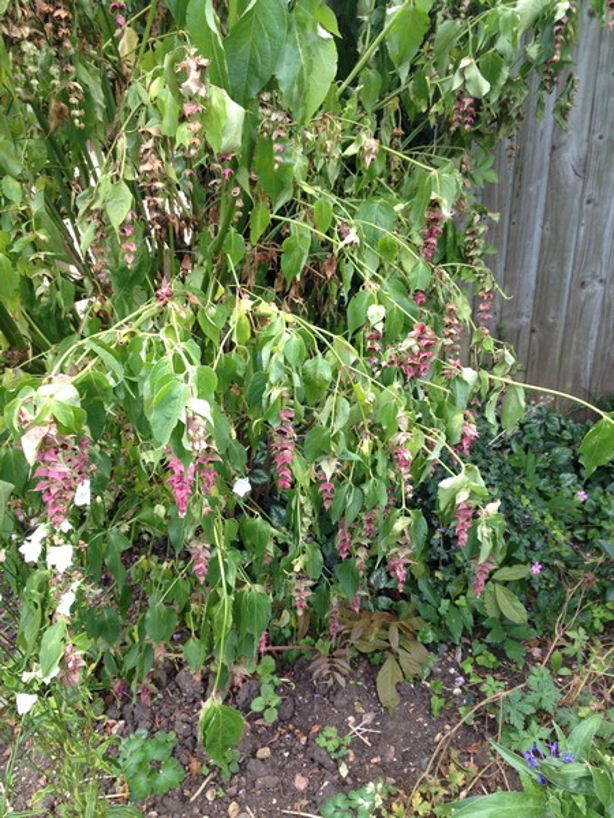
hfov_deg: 40.7
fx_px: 828
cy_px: 409
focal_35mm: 35
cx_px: 307
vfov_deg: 52.6
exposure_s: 1/120
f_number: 2.4
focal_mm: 4.28
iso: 50
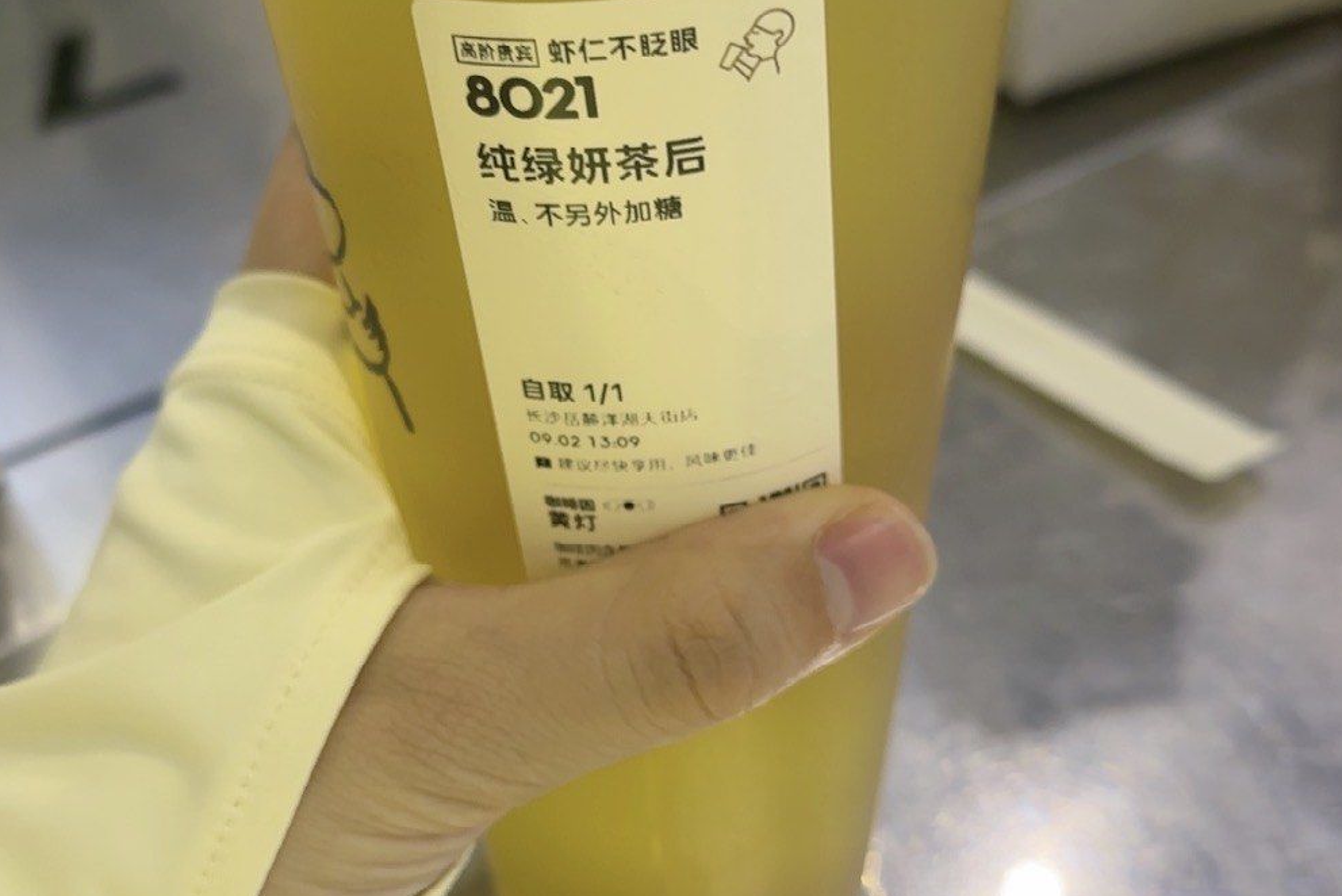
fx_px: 3095
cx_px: 618
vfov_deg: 16.3
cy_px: 168
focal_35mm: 83
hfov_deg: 24.5
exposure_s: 1/100
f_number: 1.78
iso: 125
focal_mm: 6.86
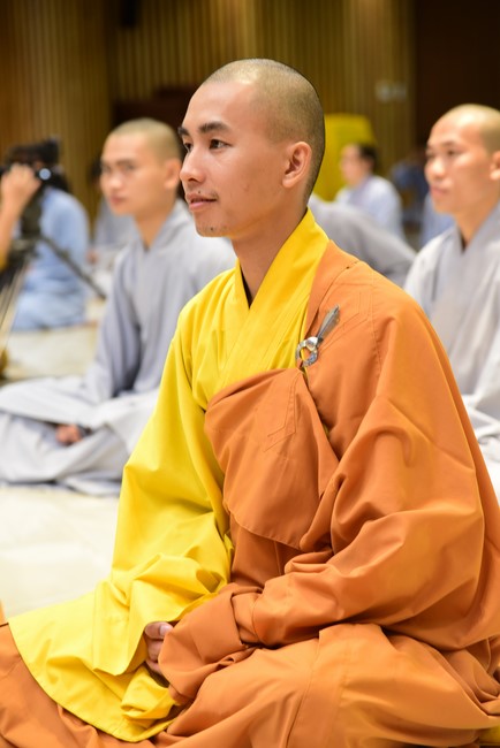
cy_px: 374
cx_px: 250
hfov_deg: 11.4
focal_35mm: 120
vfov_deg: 17.1
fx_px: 2497
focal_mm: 120
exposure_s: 1/50
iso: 1250
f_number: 5
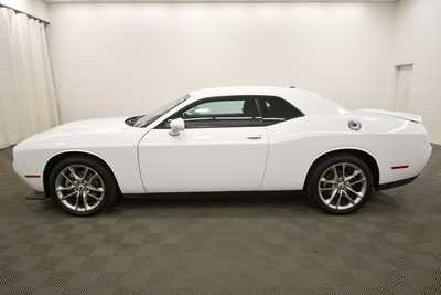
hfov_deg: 78.6
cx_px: 220
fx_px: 270
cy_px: 148
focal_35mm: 22
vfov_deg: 57.3
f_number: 5.3
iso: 640
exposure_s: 1/250
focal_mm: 15
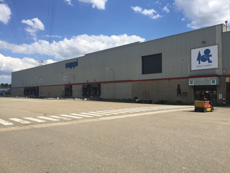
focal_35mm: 29
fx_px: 193
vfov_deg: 48.2
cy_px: 86
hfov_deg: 61.7
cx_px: 115
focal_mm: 4.15
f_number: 2.2
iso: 32
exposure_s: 1/2639
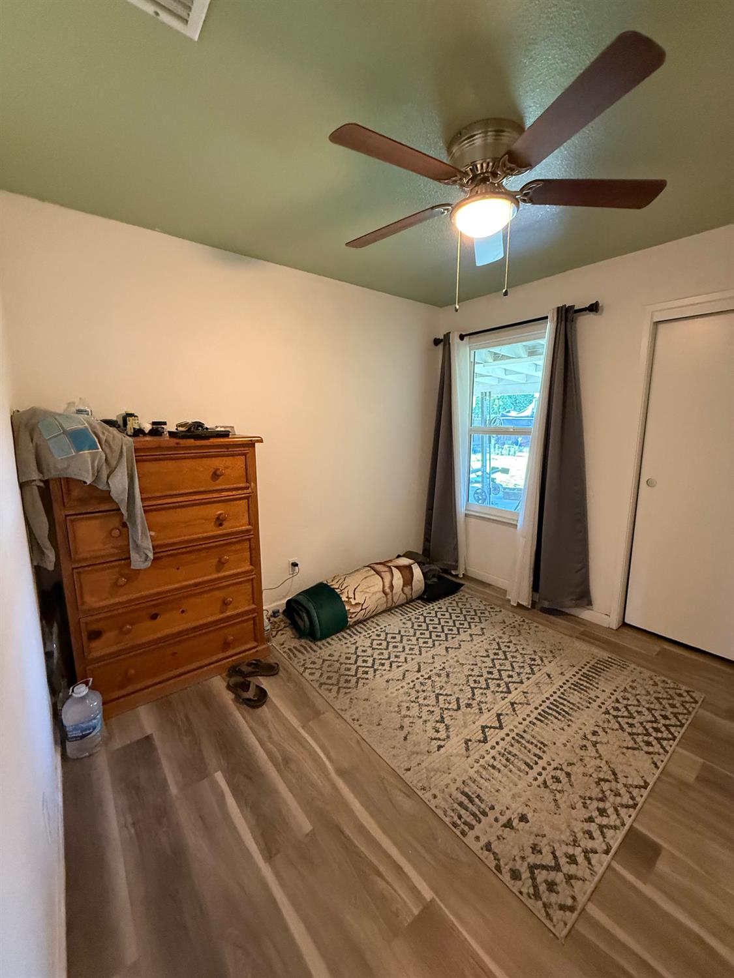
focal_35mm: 14
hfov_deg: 85.7
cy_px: 489
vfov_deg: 102.1
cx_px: 367
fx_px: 396
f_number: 2.2
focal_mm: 2.22
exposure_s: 1/60
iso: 640
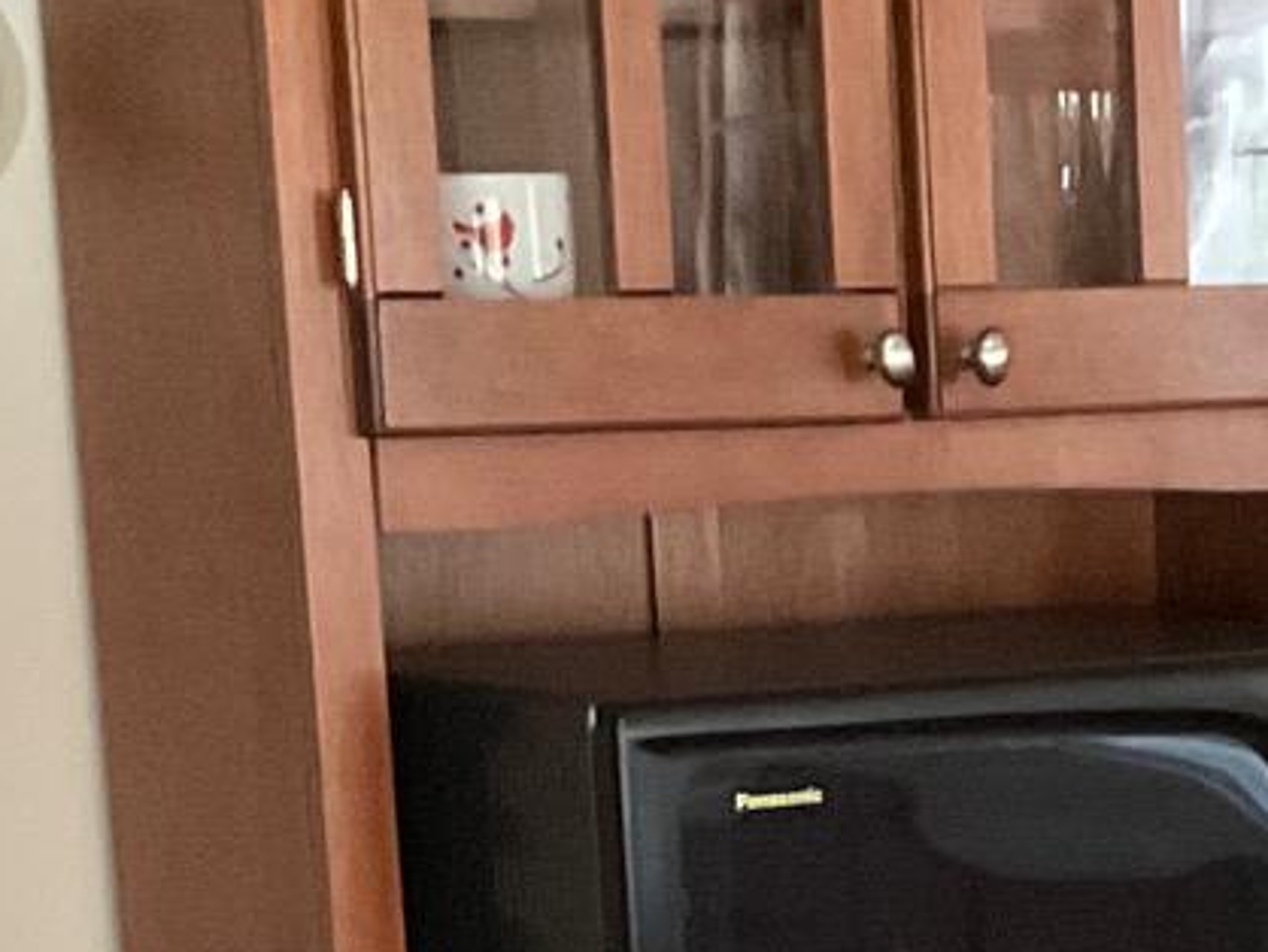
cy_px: 1422
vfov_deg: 10.1
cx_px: 1568
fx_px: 5205
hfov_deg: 13.5
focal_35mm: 142
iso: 400
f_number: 1.8
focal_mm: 3
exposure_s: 1/30
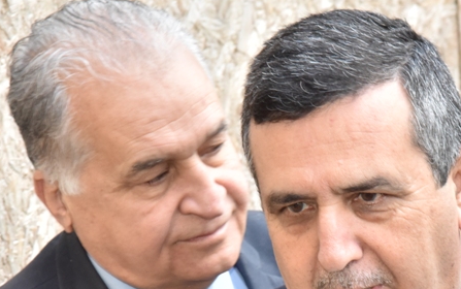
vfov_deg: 5.3
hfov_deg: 8.5
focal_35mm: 245
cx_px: 383
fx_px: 3080
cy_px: 327
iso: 2500
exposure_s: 1/250
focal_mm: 105
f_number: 10
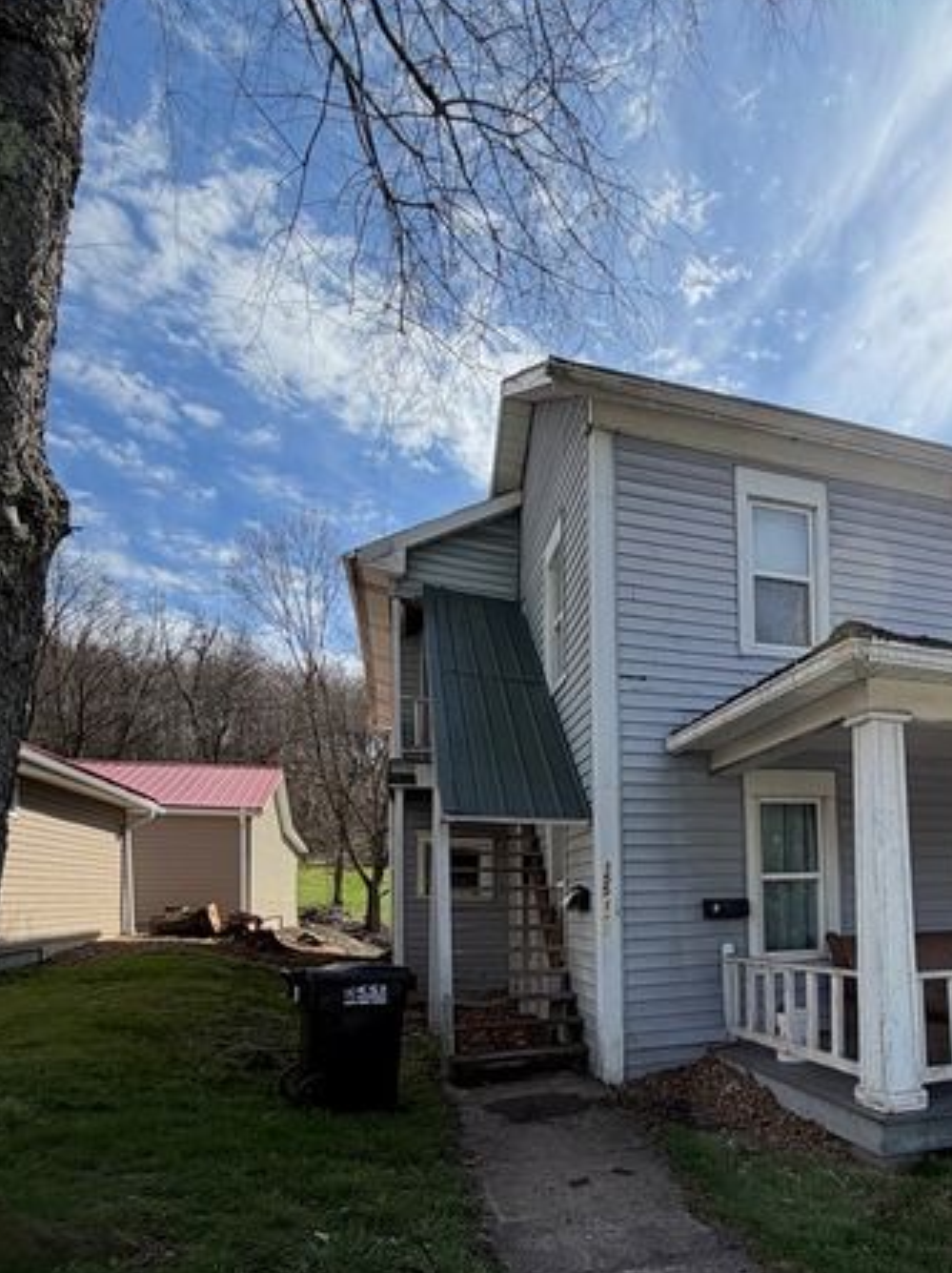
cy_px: 868
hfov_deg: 60.4
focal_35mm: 21
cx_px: 698
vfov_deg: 76.1
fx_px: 771
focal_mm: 2.22
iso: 25
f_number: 2.2
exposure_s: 1/770
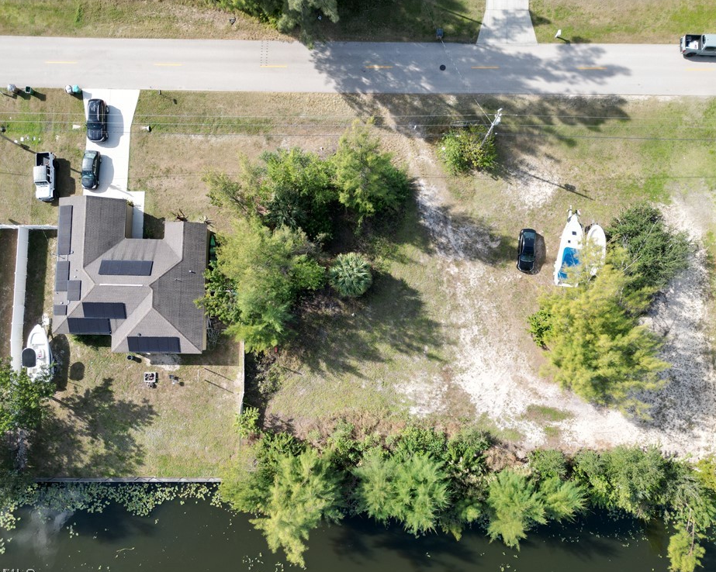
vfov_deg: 54.9
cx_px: 359
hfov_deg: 66.0
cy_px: 295
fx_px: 551
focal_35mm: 26
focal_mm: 6.72
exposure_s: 1/1600
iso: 150
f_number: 1.7
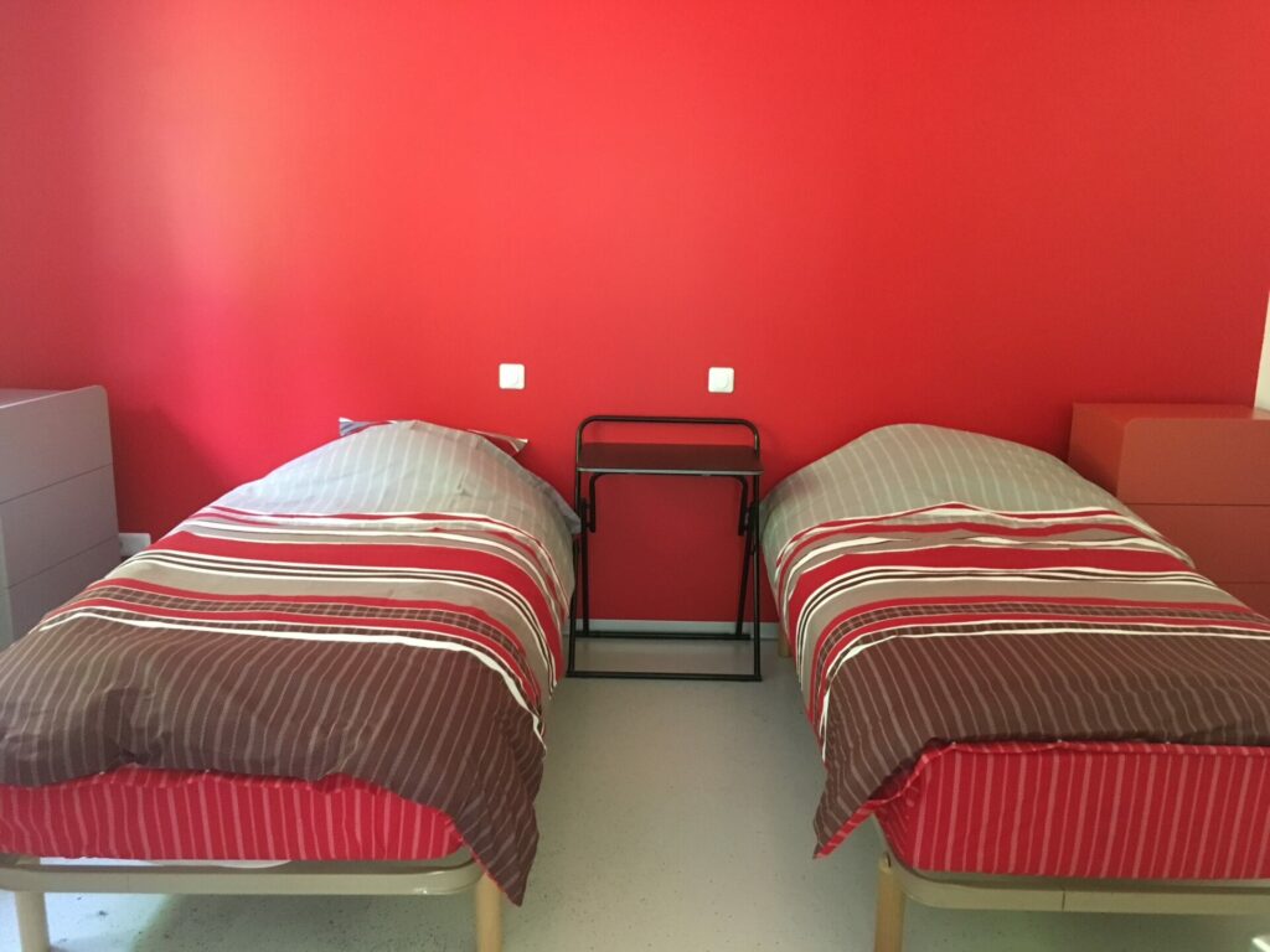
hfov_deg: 61.7
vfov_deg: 48.2
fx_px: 1064
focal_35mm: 29
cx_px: 635
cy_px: 476
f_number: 2.2
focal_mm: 4.15
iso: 320
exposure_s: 1/17
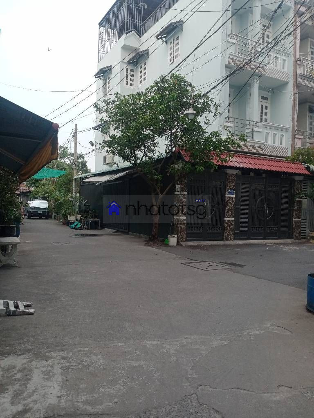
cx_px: 157
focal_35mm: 28
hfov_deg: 49.7
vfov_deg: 63.4
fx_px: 339
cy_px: 209
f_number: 1.8
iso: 112
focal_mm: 4.05
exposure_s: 1/500
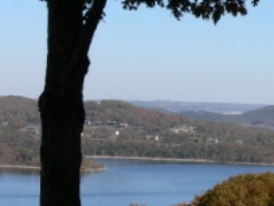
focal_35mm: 132
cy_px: 133
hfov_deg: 14.8
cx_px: 247
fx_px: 1045
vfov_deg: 11.2
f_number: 4.6
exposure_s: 1/500
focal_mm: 10
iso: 80
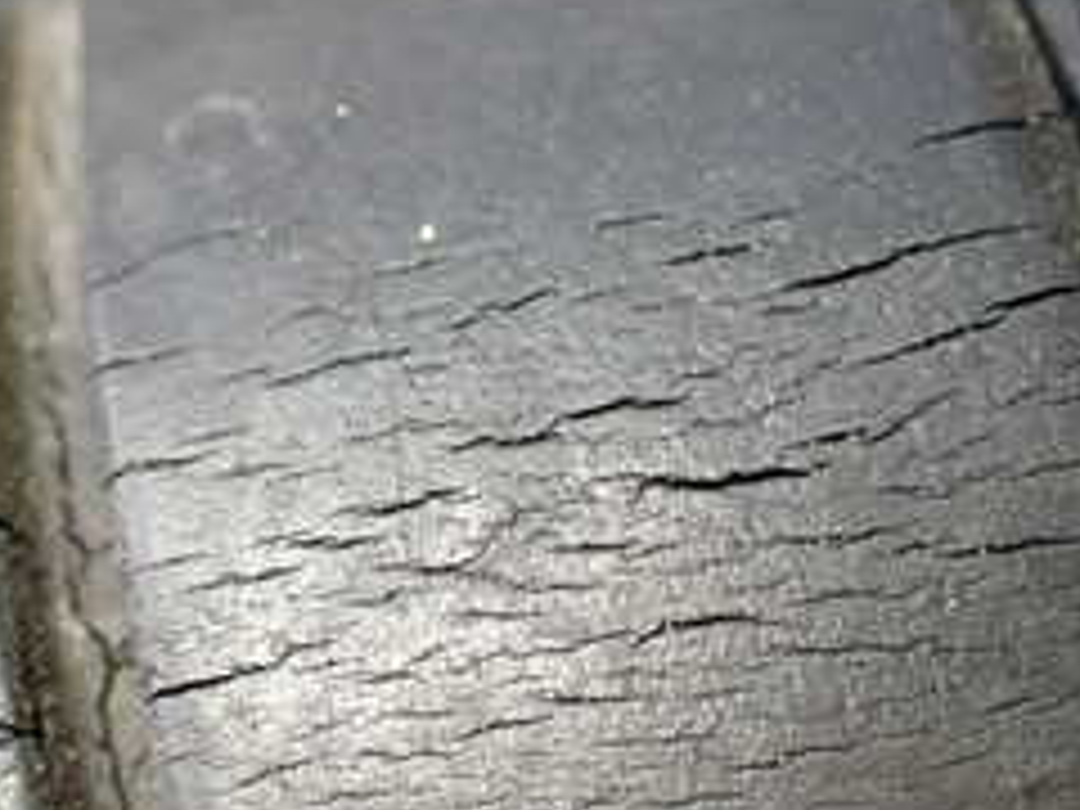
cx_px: 428
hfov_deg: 25.9
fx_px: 2340
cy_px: 518
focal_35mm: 75
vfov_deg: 19.6
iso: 320
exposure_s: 1/125
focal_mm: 5.4
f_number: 2.3
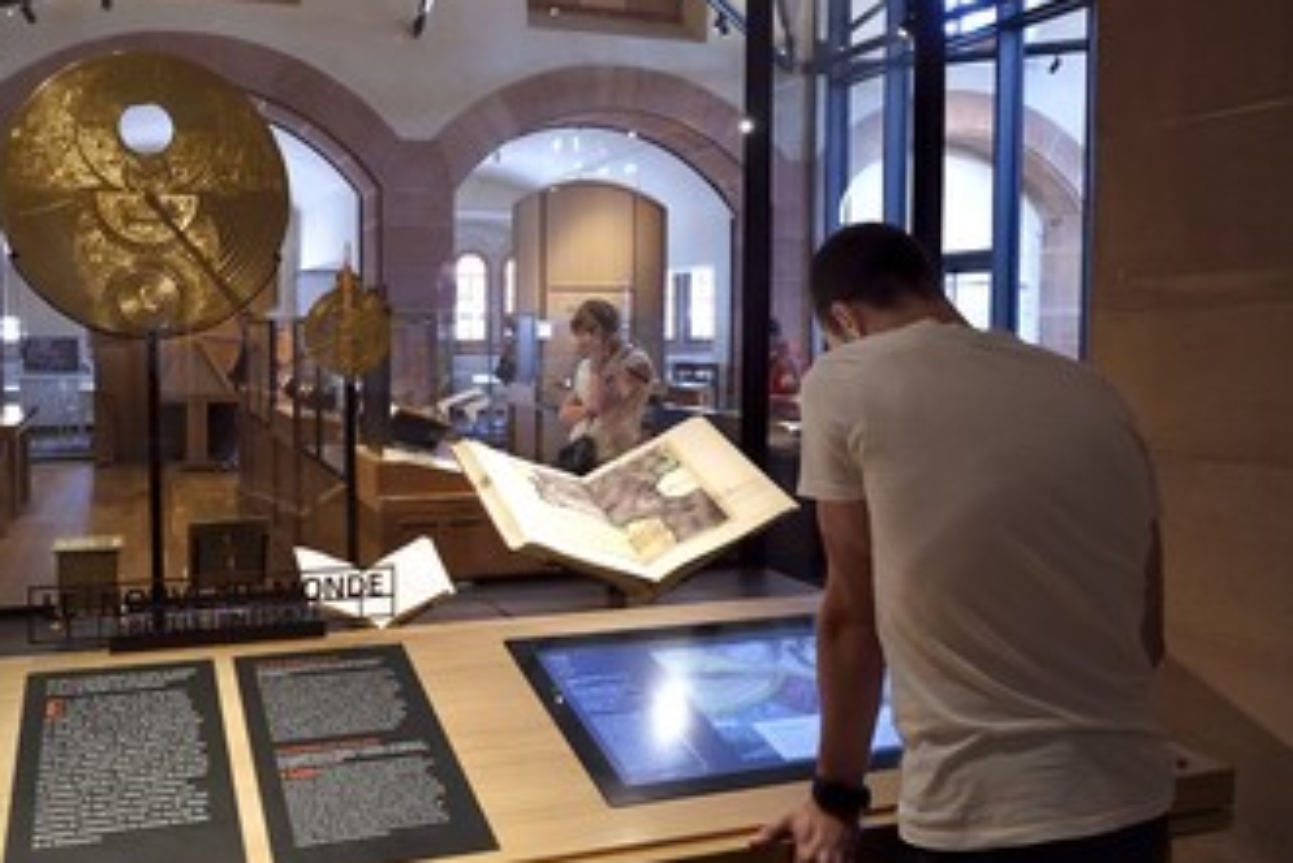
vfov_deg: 40.0
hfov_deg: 56.6
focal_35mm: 33
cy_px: 402
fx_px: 1186
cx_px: 496
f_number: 7.1
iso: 1600
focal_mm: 26
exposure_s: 1/40
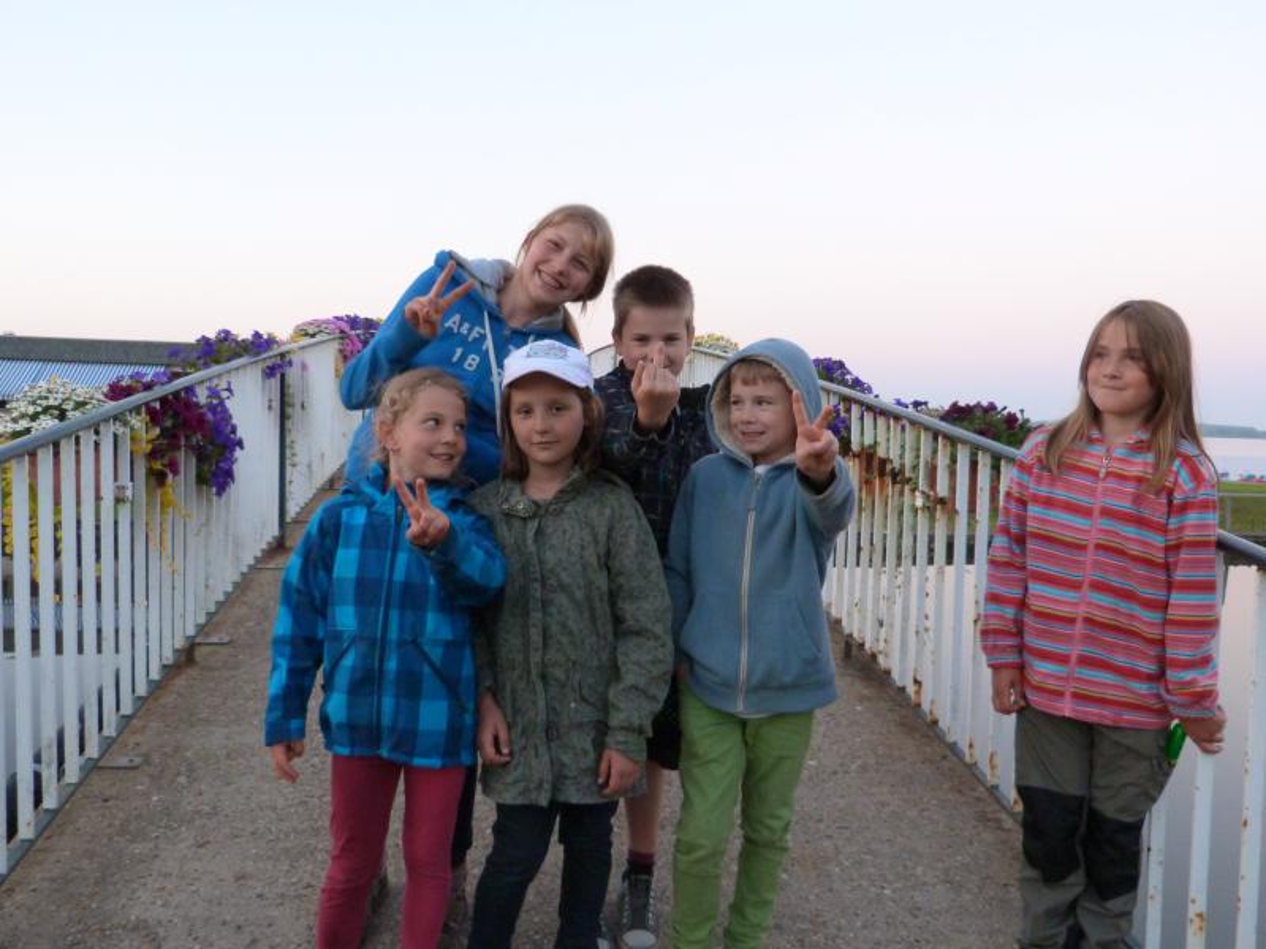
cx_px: 633
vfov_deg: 48.2
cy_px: 474
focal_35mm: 29
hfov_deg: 61.7
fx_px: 1061
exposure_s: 1/60
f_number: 2.9
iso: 320
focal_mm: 5
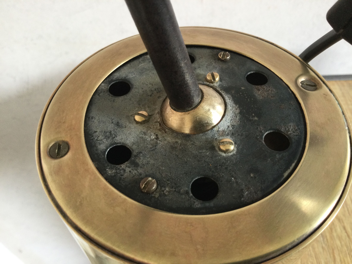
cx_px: 176
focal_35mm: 31
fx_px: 315
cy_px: 132
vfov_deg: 45.4
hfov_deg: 58.4
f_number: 2.4
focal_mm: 3.3
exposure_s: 1/33
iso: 80
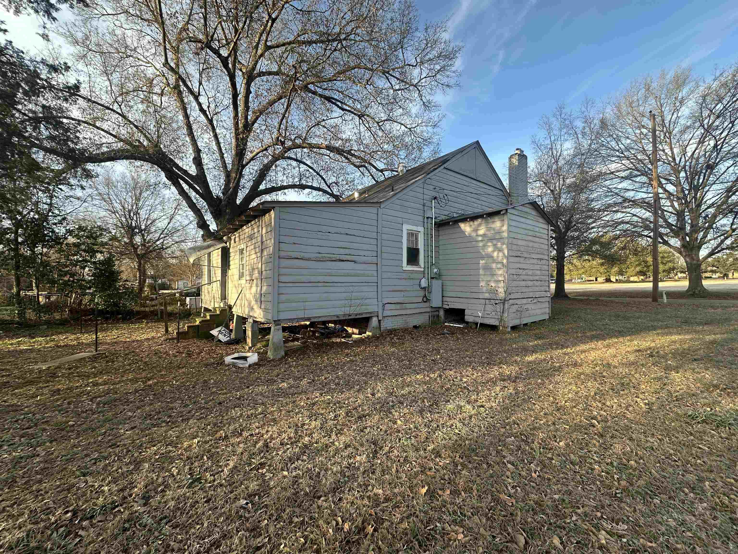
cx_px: 369
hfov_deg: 102.1
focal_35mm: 14
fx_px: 298
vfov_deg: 85.7
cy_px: 277
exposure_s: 1/299
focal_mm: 2.22
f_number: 2.2
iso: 40
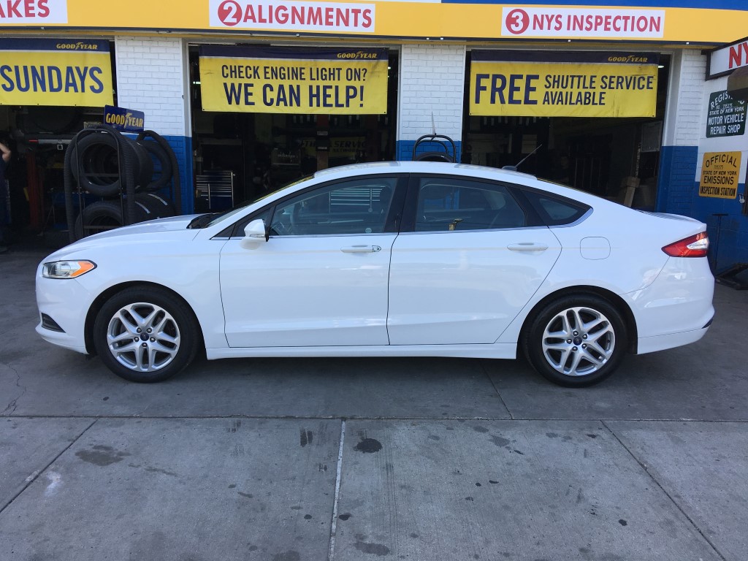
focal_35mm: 29
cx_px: 374
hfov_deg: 61.7
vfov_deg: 48.2
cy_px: 280
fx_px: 627
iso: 25
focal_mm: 4.15
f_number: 2.2
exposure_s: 1/523
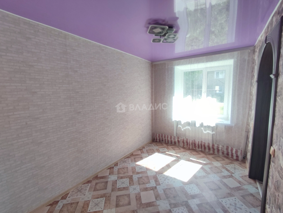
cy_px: 106
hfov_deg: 94.5
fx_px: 131
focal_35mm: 16
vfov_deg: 78.2
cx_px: 142
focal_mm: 1.65
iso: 50
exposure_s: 1/140
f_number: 2.2
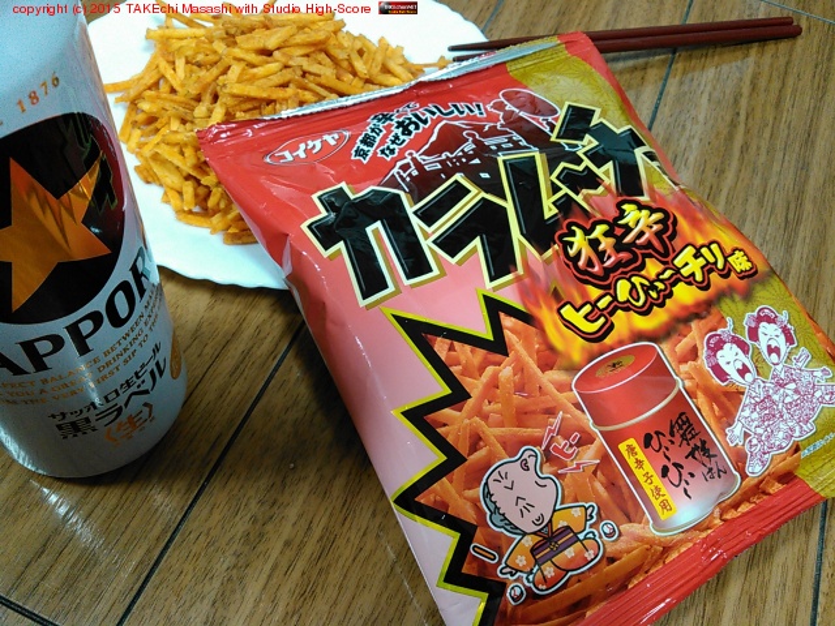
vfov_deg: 46.8
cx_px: 418
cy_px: 313
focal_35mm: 30
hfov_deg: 60.0
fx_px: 724
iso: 400
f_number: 2.4
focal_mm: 4
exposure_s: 1/15.1
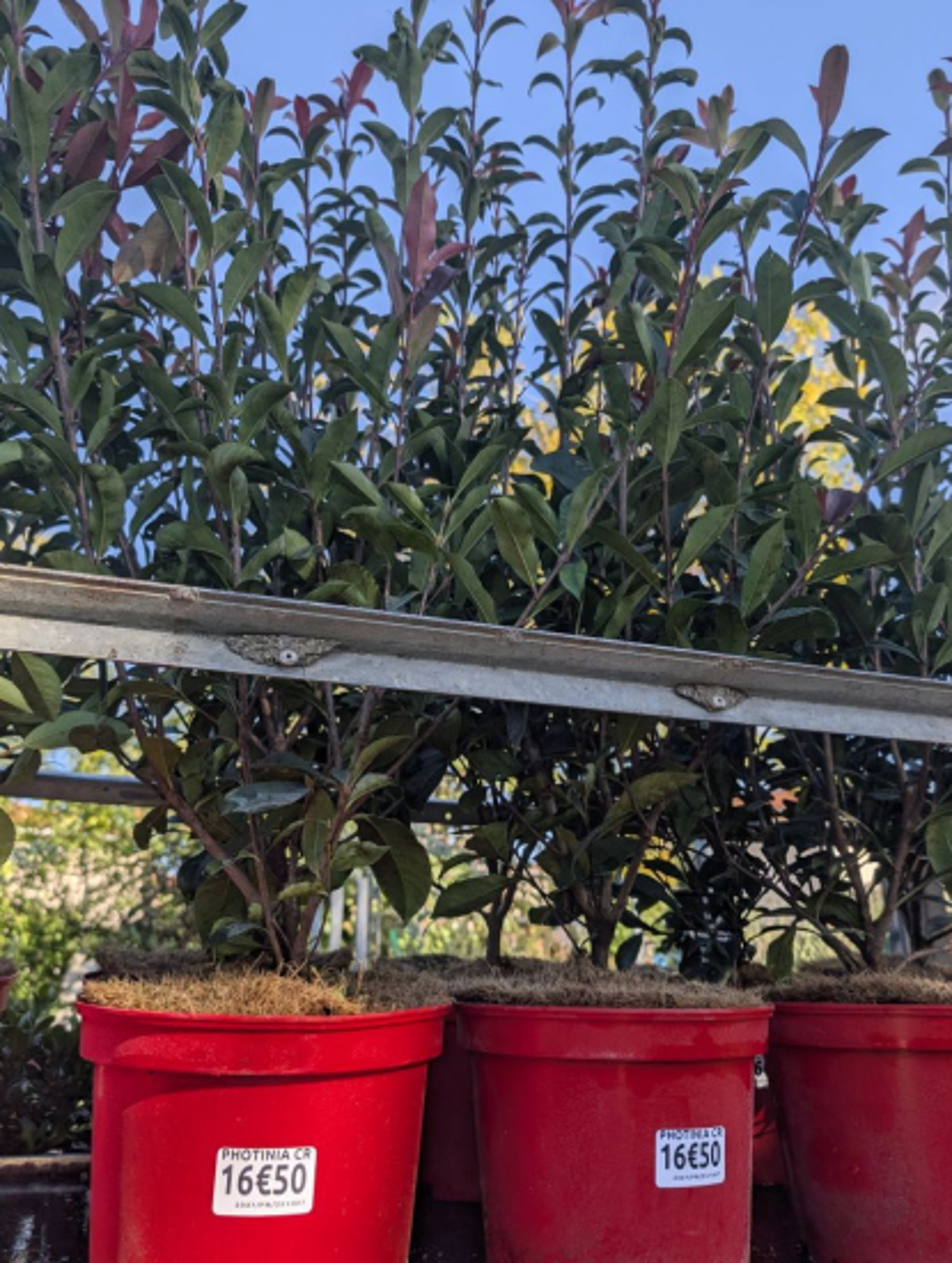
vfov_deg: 67.2
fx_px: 951
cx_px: 479
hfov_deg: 53.2
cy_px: 634
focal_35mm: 26
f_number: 1.68
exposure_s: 1/595
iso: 18
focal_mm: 6.9
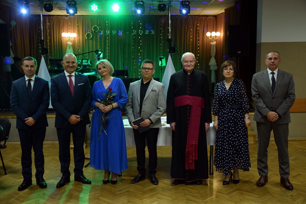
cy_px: 102
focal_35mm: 42
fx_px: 357
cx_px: 153
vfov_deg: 31.9
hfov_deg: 46.4
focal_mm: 28
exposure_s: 1/100
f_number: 4
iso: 2200
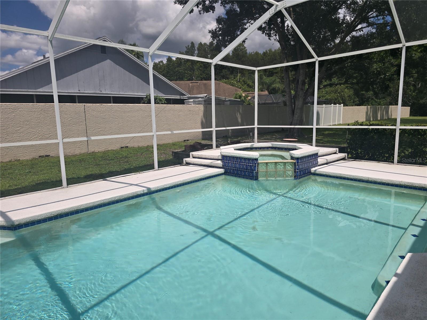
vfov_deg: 58.9
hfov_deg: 73.9
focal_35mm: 23
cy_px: 160
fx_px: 284
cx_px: 214
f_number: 1.7
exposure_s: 1/1252
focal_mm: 6.3
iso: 12
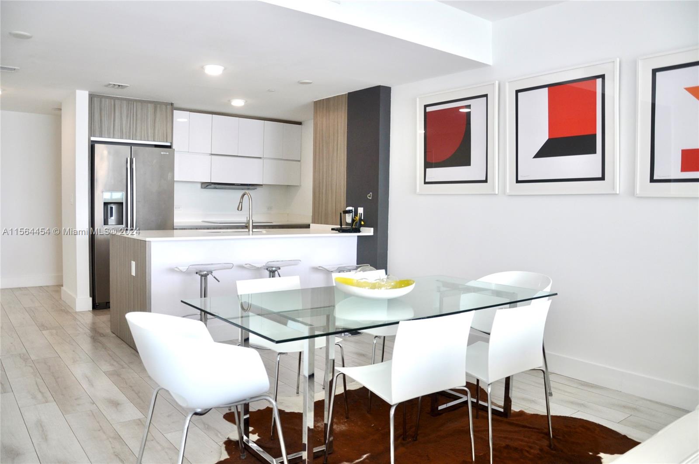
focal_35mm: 27
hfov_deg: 67.5
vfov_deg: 47.8
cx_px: 350
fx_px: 524
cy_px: 232
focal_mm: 18
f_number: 4.5
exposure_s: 1/80
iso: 400
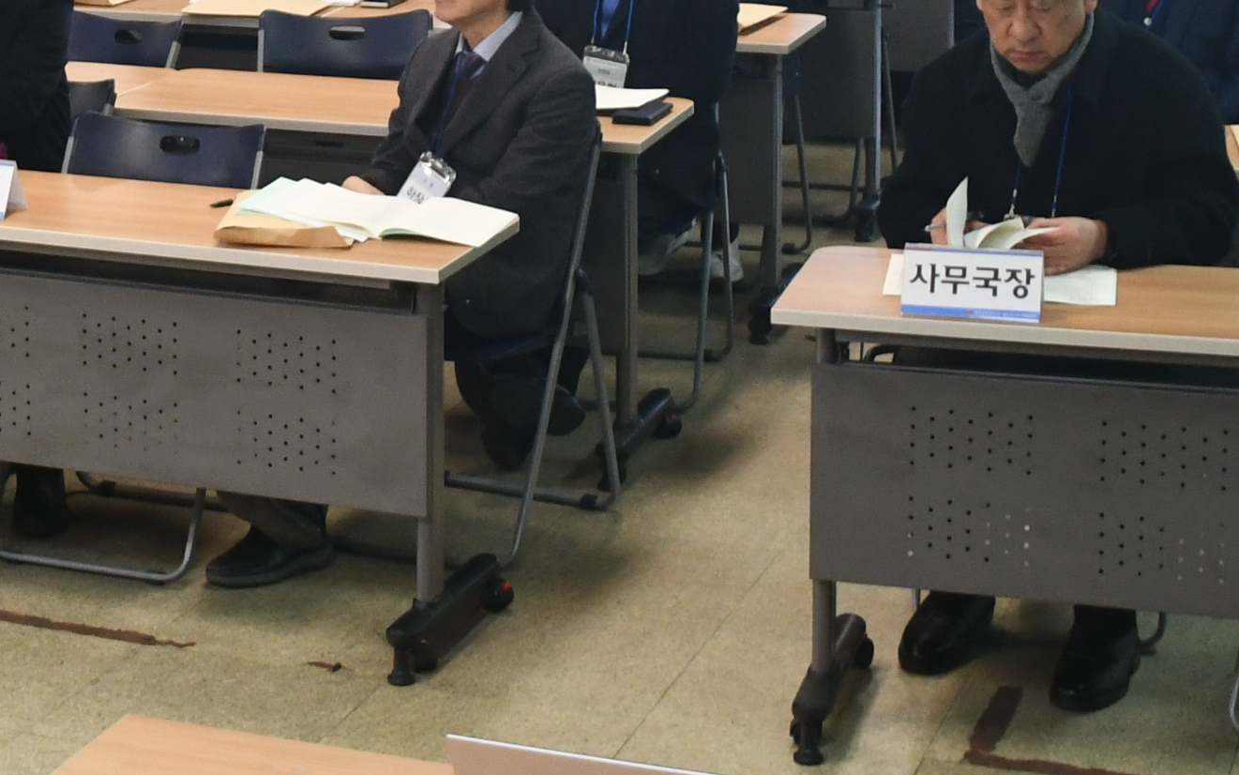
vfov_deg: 14.3
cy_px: -285
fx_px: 2938
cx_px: 23
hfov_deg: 22.9
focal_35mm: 87
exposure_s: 1/80
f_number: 3.5
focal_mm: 18
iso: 1000
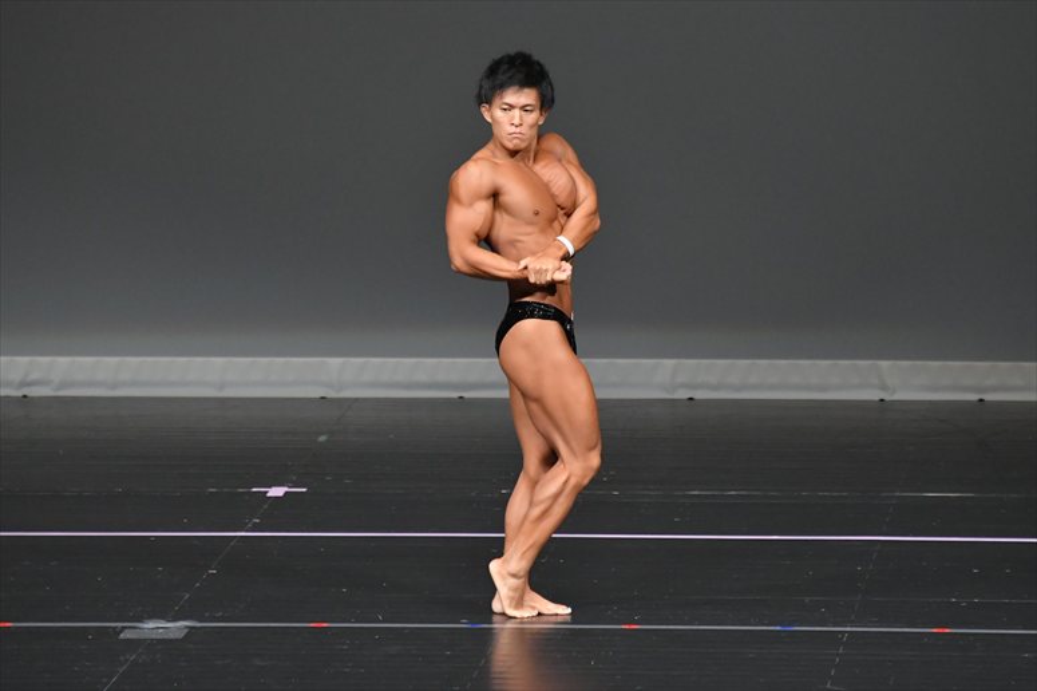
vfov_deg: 4.0
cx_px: 518
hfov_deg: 6.0
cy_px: 346
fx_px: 9933
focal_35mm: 345
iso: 4000
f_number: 5.6
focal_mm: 230
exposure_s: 1/400
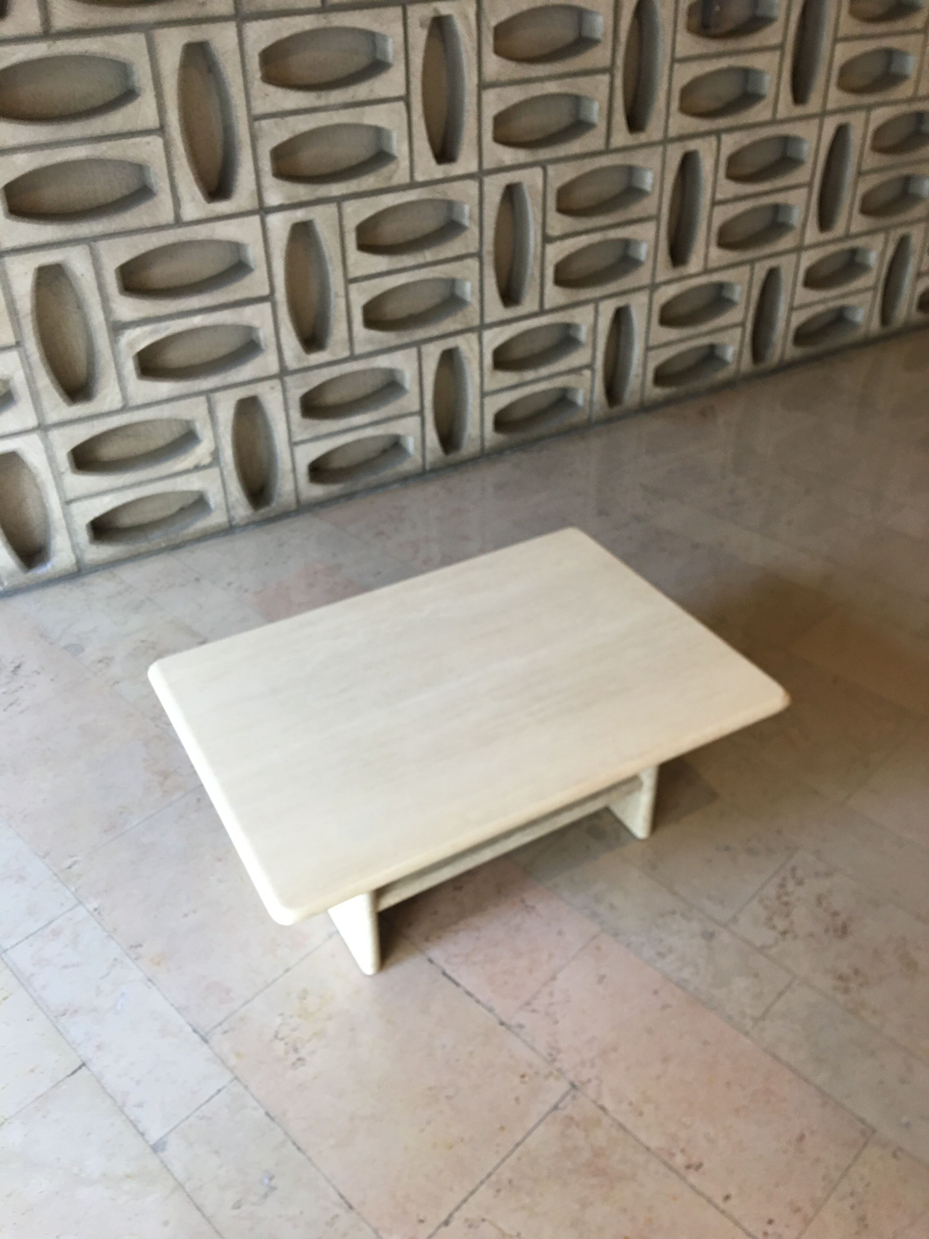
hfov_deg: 48.2
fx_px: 1038
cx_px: 464
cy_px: 620
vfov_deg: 61.7
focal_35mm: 29
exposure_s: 1/17
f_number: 2.2
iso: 64
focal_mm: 4.15
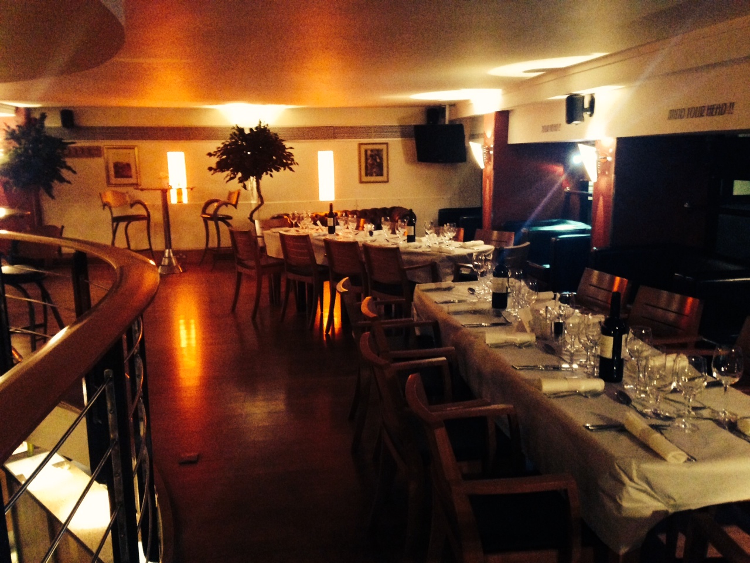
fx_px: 715
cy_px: 282
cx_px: 375
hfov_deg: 55.4
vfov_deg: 42.9
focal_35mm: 33
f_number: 2.4
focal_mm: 4.12
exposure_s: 1/15
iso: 800
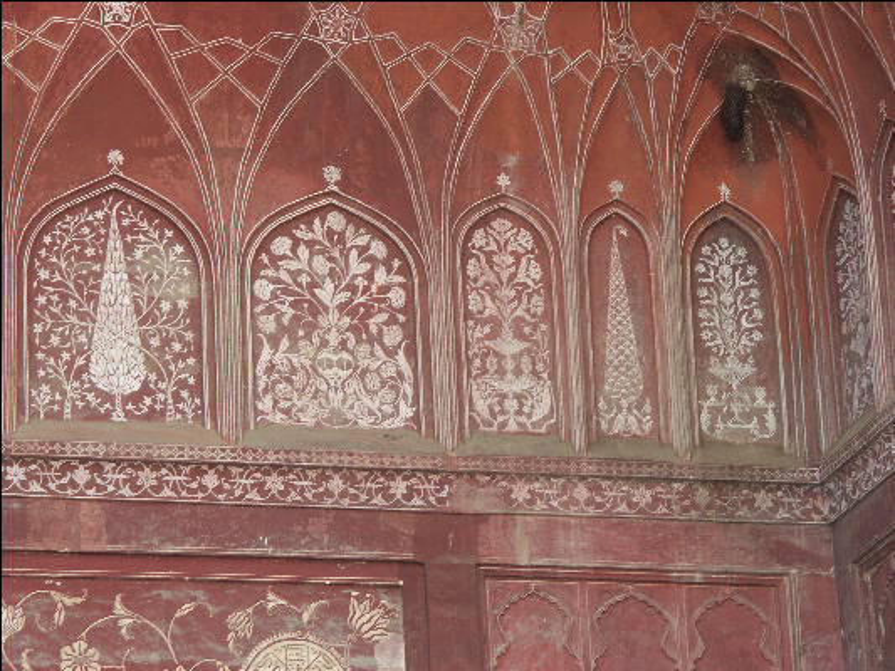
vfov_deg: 7.9
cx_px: 448
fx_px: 4862
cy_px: 336
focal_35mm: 188
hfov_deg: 10.5
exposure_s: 1/100
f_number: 5
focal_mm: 47.56
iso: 100
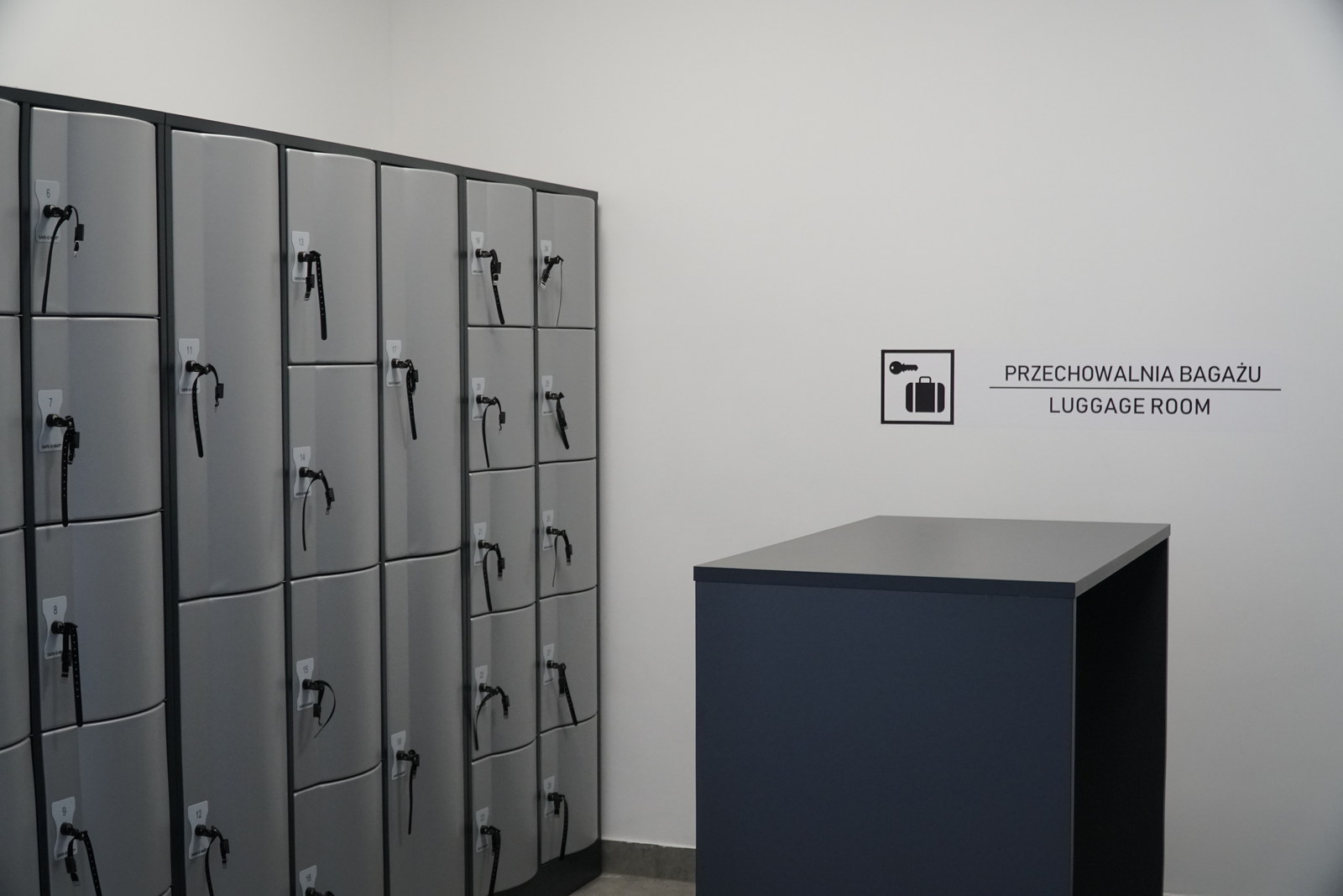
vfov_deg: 30.9
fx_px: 1623
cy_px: 448
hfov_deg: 45.0
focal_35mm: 44
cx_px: 672
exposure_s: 1/160
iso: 1250
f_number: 4
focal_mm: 29
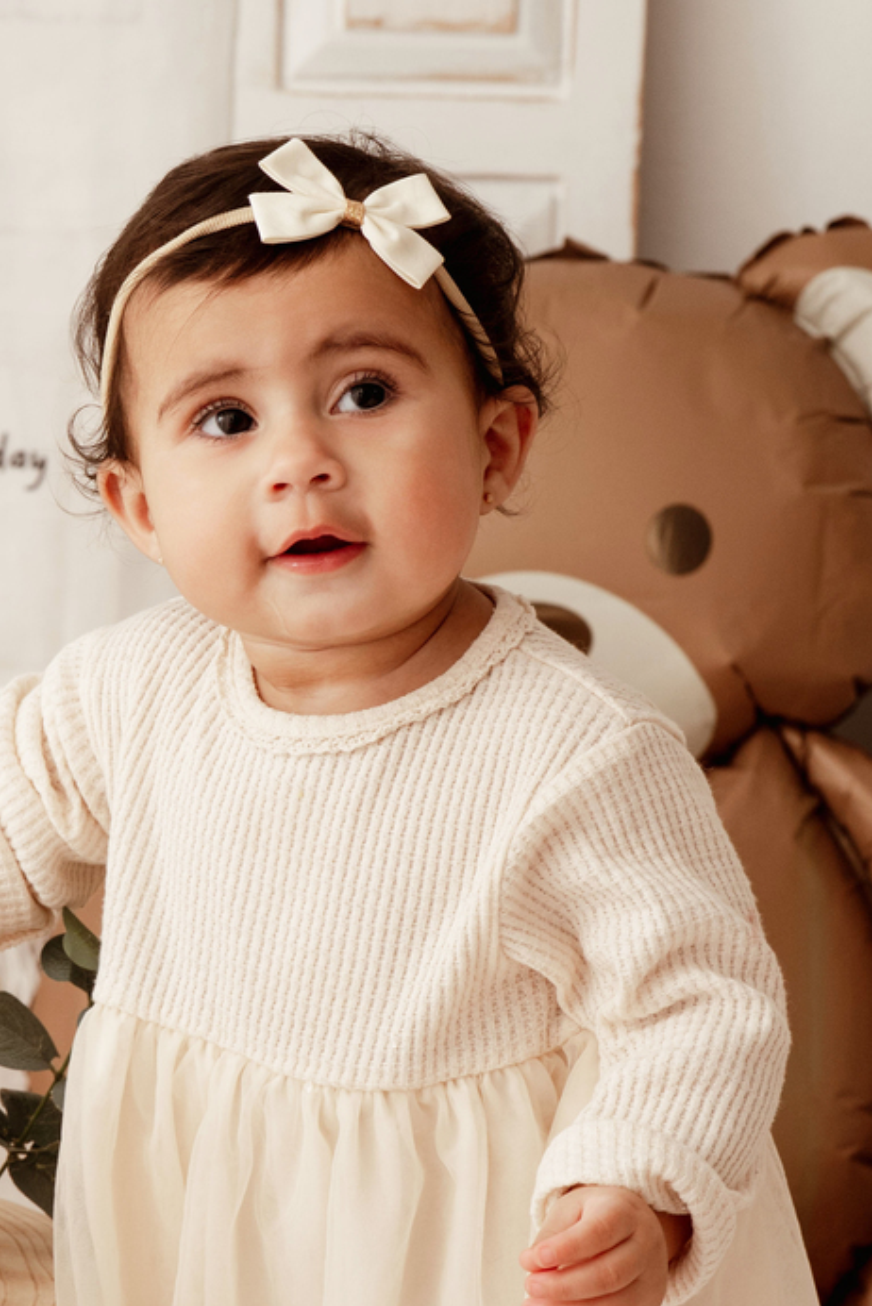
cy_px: 981
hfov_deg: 10.5
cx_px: 42
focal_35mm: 130
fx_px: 4718
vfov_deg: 15.7
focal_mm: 50
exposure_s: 1/160
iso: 640
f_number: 5
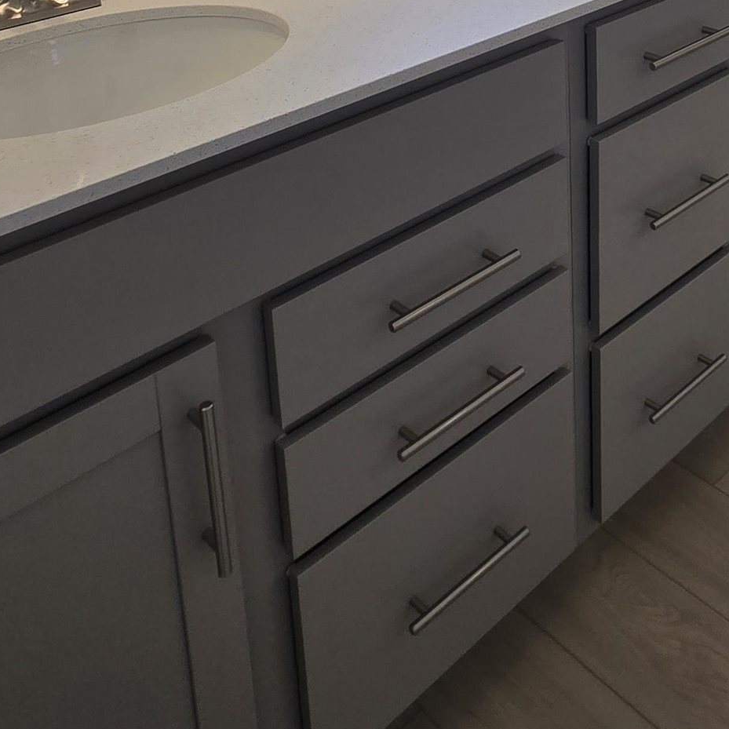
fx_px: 905
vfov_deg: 36.3
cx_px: 554
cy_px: -94
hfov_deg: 42.4
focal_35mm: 38
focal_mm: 2.2
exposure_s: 1/137
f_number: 2.2
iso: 50
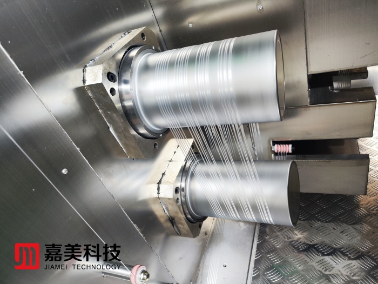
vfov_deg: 56.8
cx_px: 189
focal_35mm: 24
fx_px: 262
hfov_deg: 71.6
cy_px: 142
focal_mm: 6.92
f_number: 1.9
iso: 569
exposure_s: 1/50
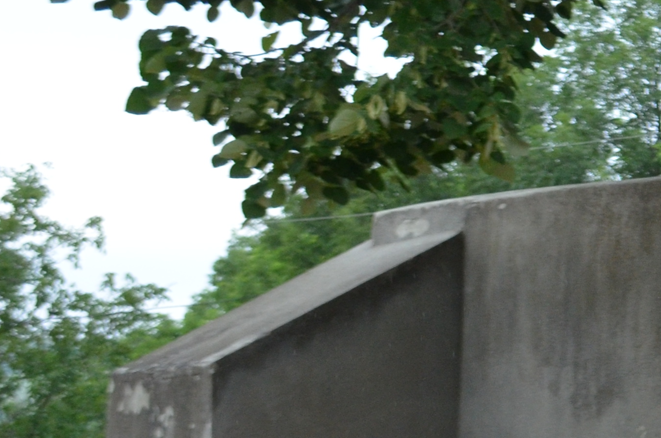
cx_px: 1196
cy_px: 292
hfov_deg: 13.9
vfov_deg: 10.4
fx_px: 2400
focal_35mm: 131
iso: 800
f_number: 4
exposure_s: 1/500
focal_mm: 24
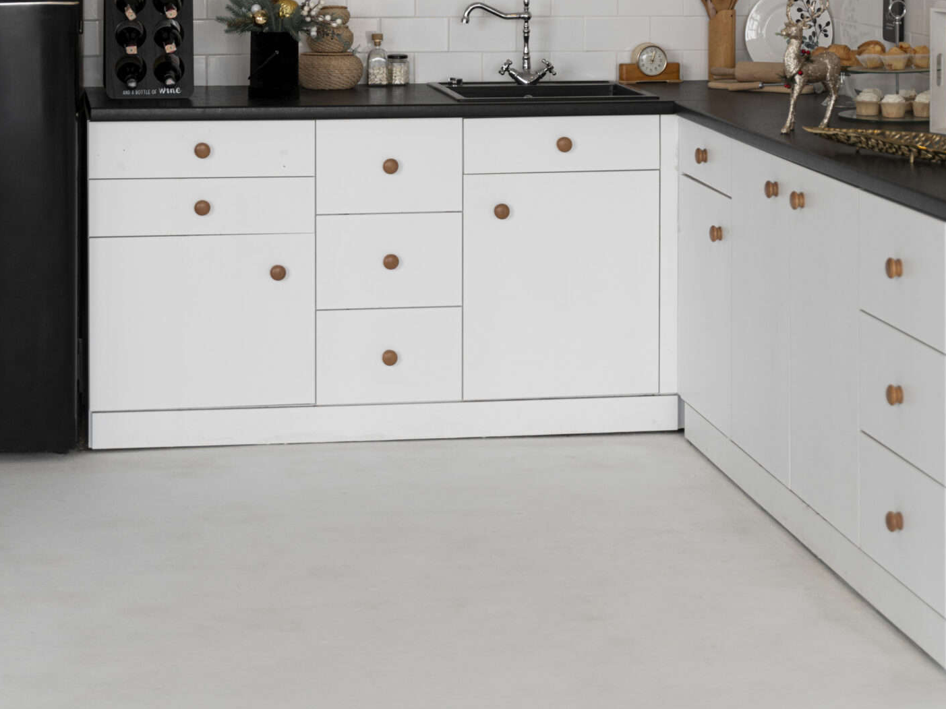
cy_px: -28
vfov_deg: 16.7
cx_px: 482
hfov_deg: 22.8
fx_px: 2350
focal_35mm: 86
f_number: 2.8
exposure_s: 1/250
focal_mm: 49
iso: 250
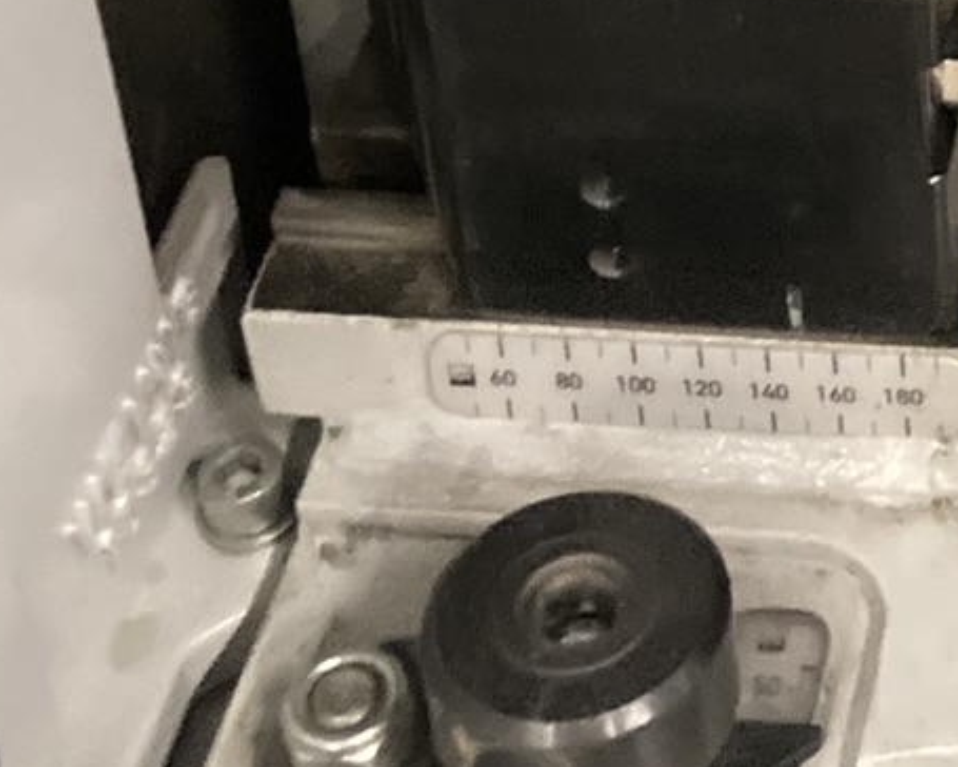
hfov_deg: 14.8
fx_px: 3487
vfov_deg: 11.3
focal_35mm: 123
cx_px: 1318
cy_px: -771
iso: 640
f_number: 1.8
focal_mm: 3.99
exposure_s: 1/30
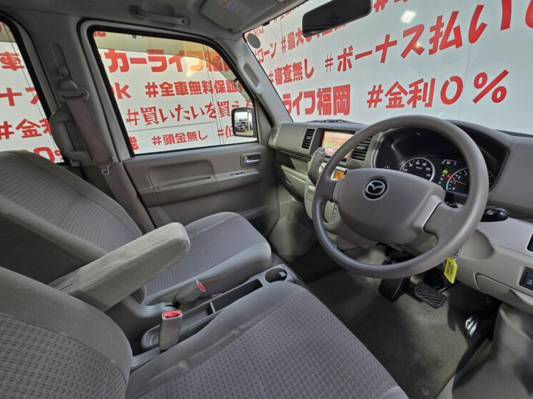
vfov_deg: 85.6
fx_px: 216
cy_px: 192
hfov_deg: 101.9
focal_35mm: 14
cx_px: 286
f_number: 2.2
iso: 125
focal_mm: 2.2
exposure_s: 1/60
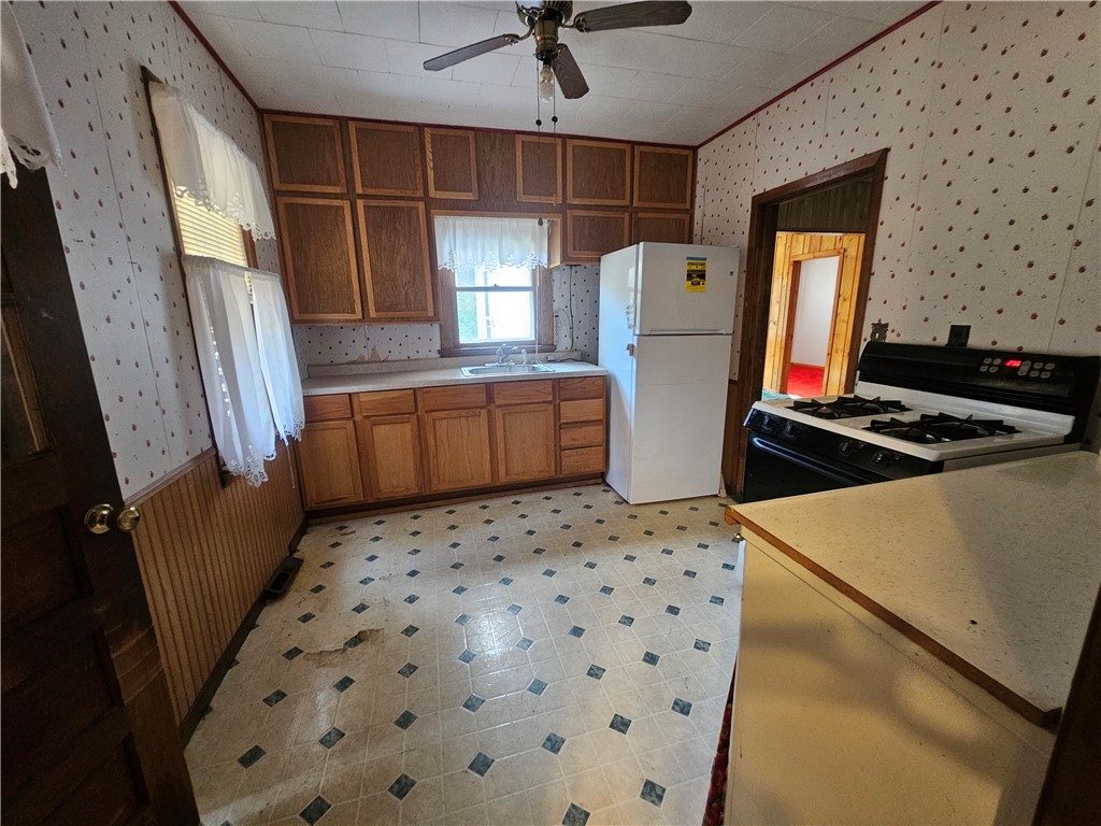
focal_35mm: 13
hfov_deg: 106.2
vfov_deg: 89.9
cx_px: 550
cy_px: 413
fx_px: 413
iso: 400
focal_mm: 2.2
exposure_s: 1/30
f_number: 2.2
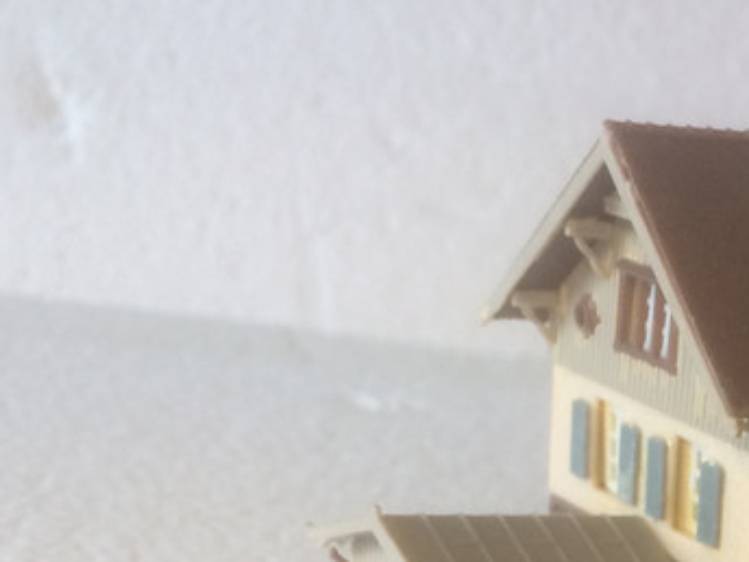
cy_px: 832
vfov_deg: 15.2
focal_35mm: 90
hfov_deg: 19.7
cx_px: 1027
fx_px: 1947
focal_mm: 4.15
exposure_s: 1/30
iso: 50
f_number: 2.2
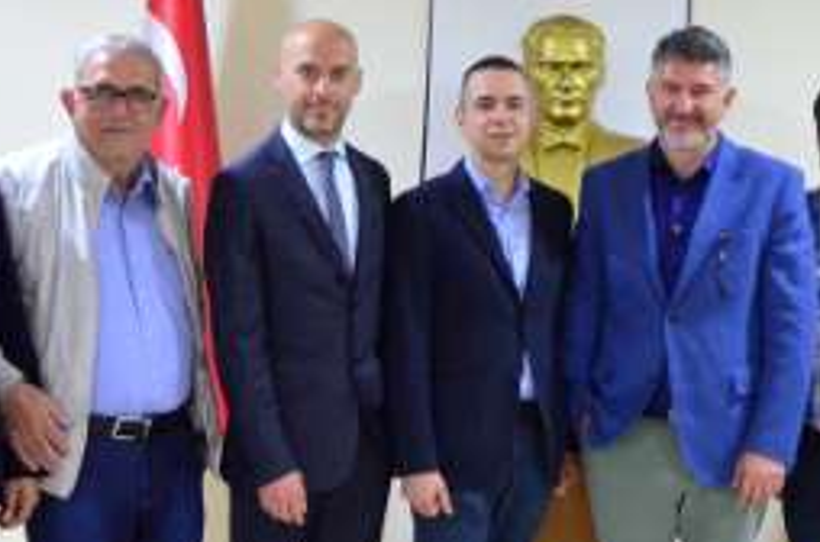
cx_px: 444
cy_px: 229
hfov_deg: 26.4
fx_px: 1750
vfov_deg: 17.6
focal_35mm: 77
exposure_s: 1/30
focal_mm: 18
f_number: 3.5
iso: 2200
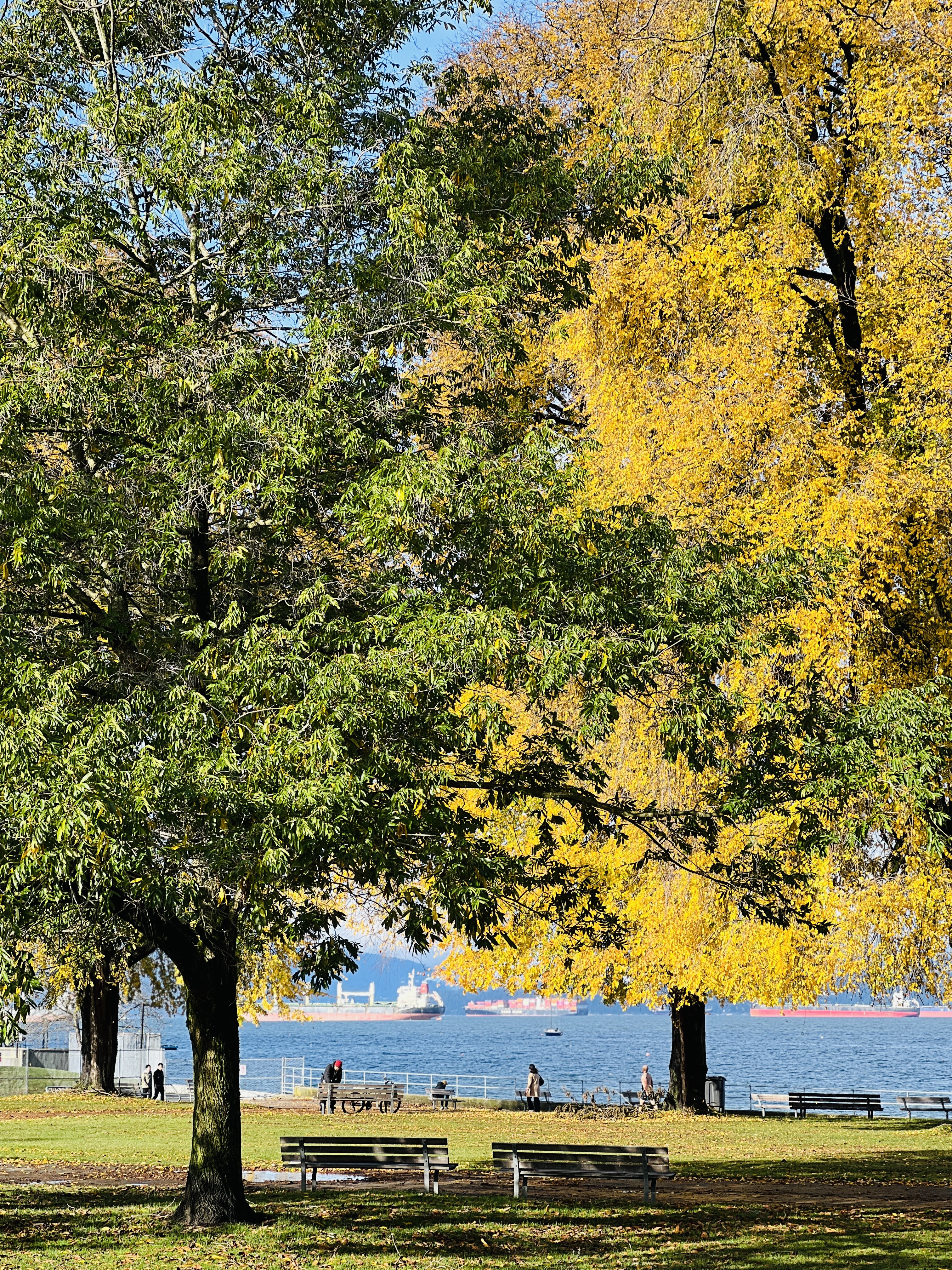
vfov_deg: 25.3
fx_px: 2824
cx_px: 476
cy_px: 635
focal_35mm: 77
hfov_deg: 19.1
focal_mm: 9
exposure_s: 1/230
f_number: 2.8
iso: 25
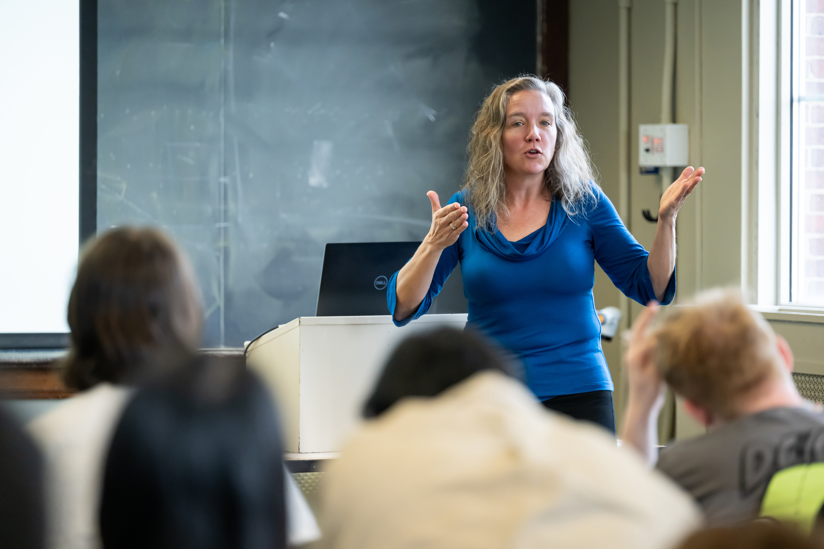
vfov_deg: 8.3
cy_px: 274
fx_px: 3776
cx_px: 412
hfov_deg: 12.5
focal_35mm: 165
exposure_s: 1/640
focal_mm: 165
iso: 1600
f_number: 2.8
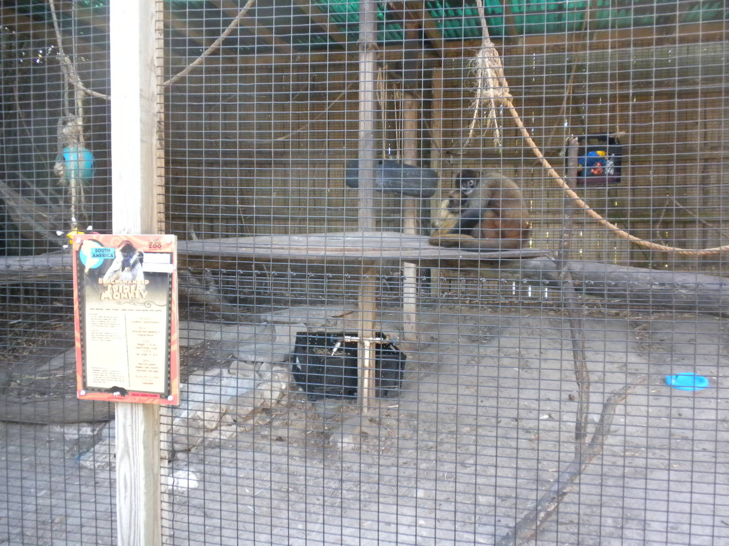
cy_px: 273
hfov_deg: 50.1
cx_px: 364
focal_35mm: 37
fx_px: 779
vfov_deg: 38.7
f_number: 3.5
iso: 400
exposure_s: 1/78.5
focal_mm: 6.6
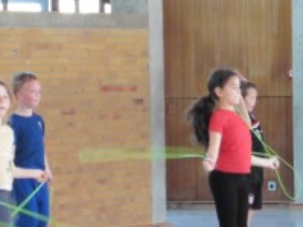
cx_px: 224
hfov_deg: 5.6
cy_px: 129
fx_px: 3097
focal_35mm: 354
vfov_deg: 4.2
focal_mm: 31.3
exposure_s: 1/125
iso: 1000
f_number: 5.4
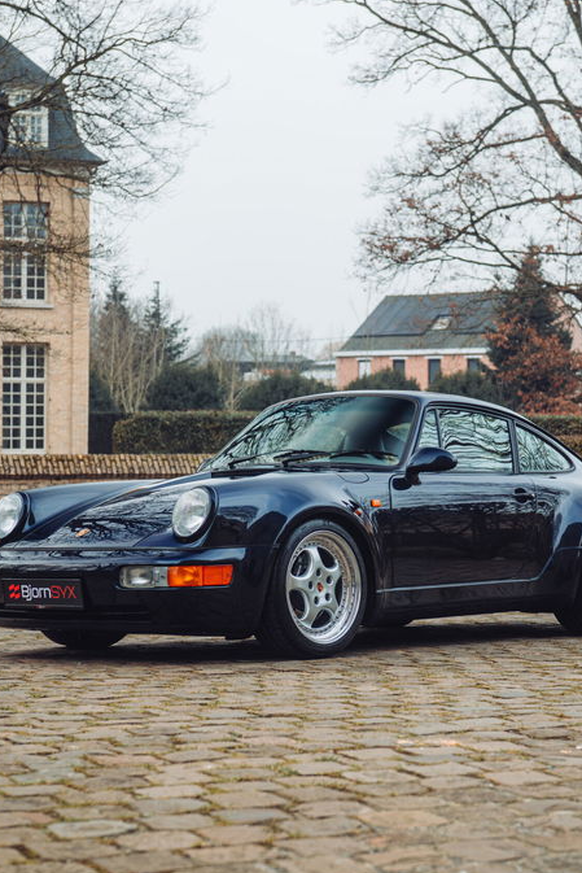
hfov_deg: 17.9
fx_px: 1842
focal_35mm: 76
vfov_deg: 26.6
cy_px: 438
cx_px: 336
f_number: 3.5
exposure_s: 1/125
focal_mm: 50
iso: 400
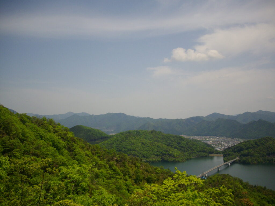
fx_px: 294
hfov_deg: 50.1
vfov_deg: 38.7
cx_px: 138
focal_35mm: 37
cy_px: 103
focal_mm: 6.2
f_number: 5.6
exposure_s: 1/800
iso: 100
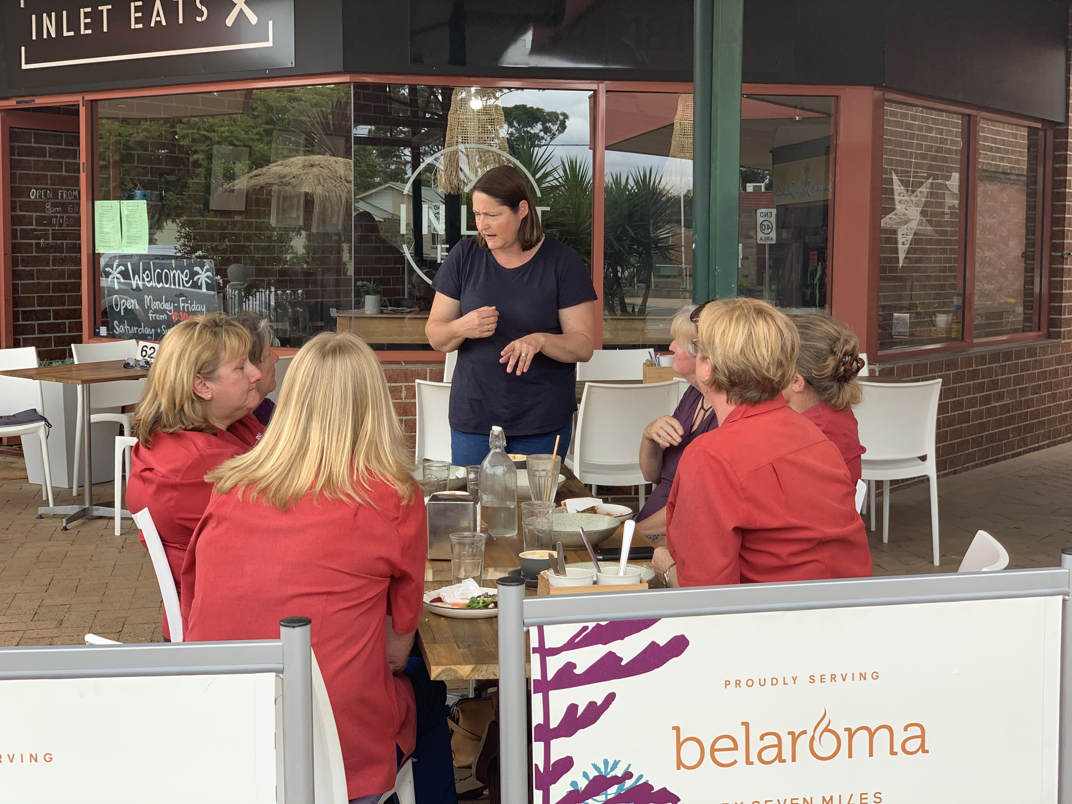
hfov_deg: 36.8
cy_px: 402
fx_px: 1610
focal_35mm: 52
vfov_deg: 28.0
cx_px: 536
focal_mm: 6
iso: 16
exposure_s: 1/174
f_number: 2.4
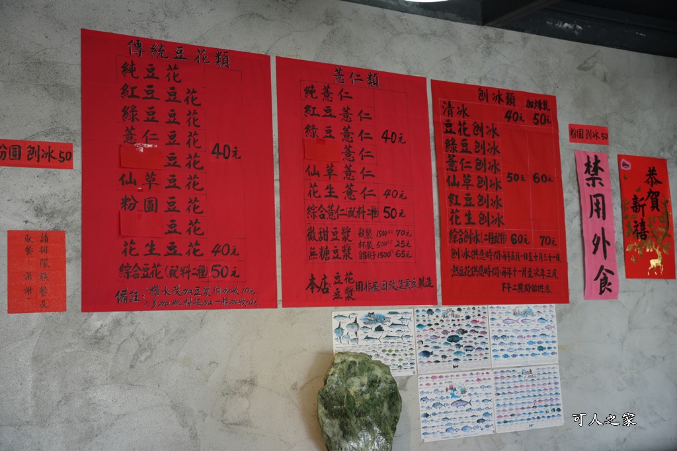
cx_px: 338
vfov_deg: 30.3
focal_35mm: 44
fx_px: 833
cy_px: 226
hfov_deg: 44.2
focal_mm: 44.3
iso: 1000
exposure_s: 1/160
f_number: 5
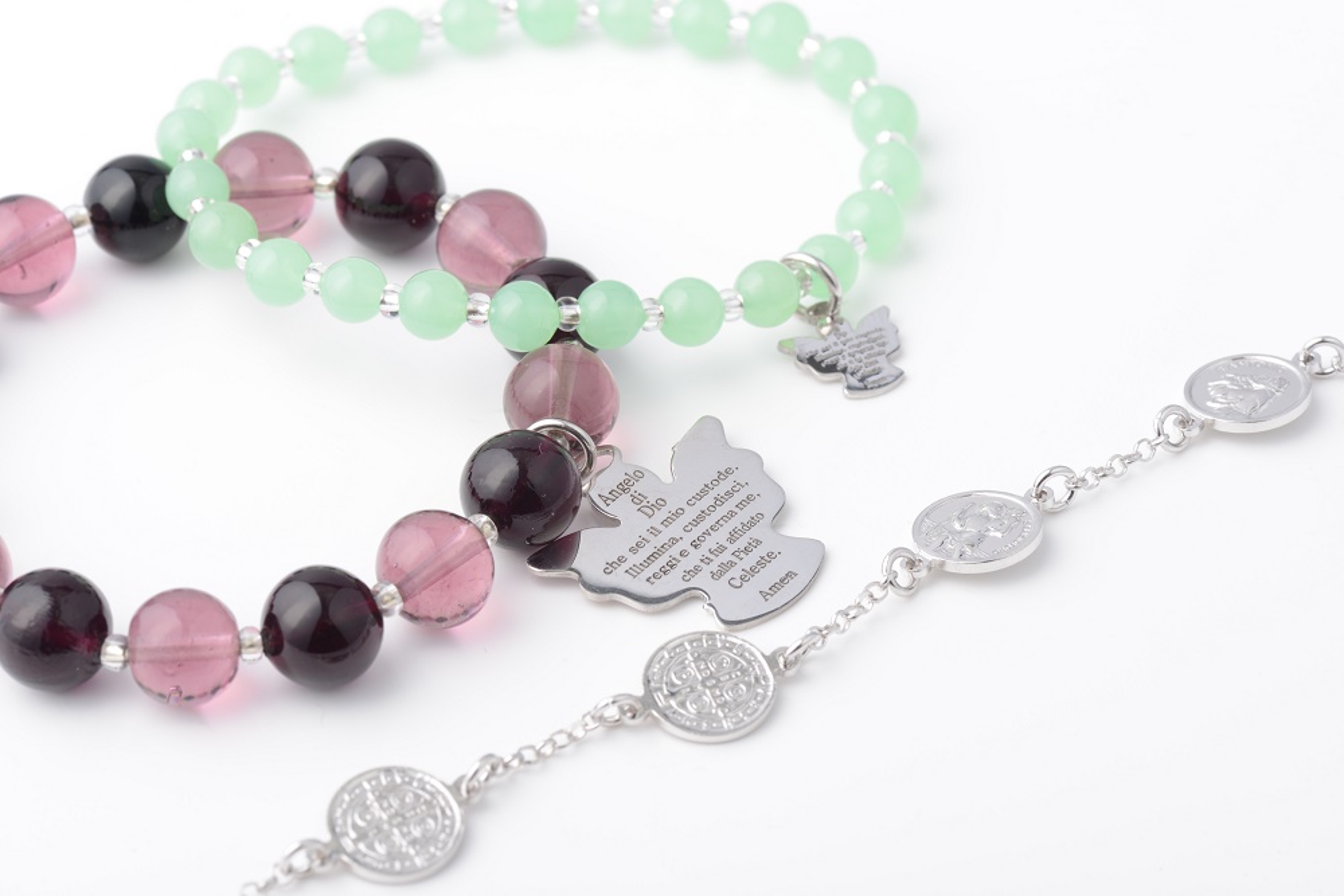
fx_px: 3920
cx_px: 672
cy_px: 448
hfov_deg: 19.5
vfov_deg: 13.0
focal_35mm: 105
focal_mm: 105
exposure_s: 1/100
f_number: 20
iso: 200
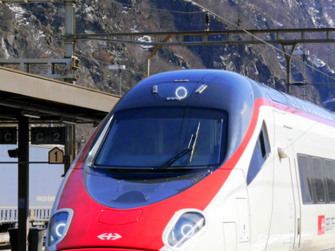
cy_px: 190
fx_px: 1906
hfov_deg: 10.0
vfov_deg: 7.5
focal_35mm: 197
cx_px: 145
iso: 160
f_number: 8
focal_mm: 39
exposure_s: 1/320
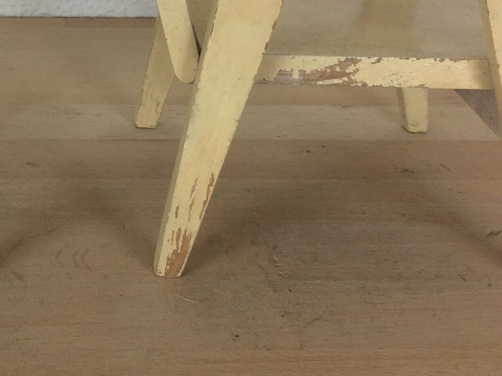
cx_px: 56
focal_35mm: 75
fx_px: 1088
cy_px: -46
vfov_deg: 18.8
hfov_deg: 25.2
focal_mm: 4.15
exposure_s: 1/50
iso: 40
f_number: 2.2
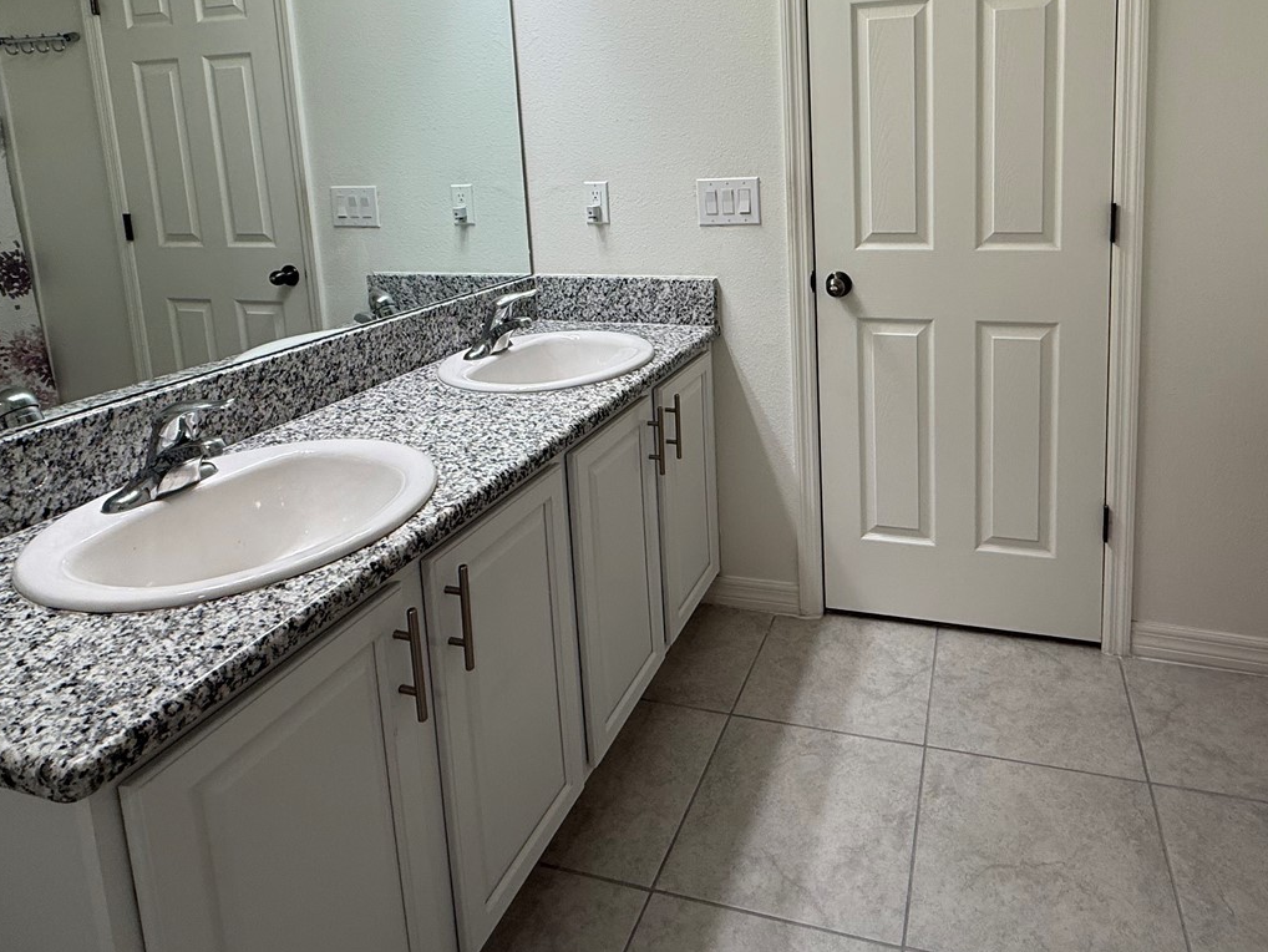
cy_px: 257
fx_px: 806
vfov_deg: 58.4
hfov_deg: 75.3
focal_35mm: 22
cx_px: 780
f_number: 2.2
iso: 80
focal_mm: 2.22
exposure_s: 1/120
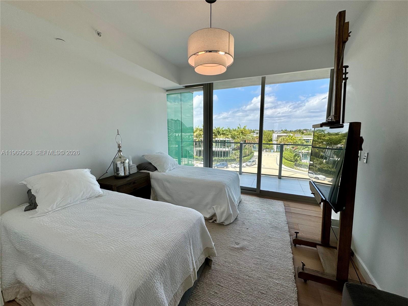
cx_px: 204
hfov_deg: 102.1
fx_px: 165
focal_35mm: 14
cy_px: 153
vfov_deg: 85.7
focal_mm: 2.22
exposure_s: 1/433
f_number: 2.2
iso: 40
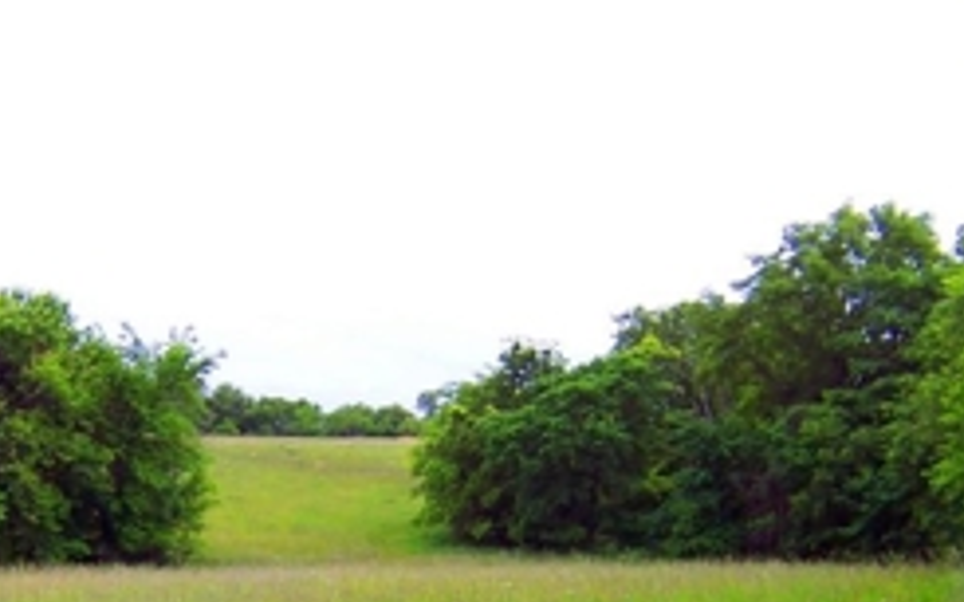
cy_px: 586
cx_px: 271
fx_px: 1497
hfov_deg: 35.1
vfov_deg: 22.0
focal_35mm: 57
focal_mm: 5.5
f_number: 2.8
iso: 80
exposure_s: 1/60
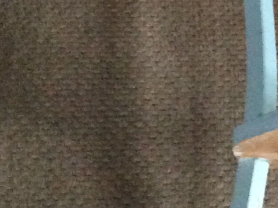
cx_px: 326
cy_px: 18
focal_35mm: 134
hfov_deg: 14.3
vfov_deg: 11.0
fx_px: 1074
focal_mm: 3.3
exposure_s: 1/17
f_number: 2.4
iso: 500
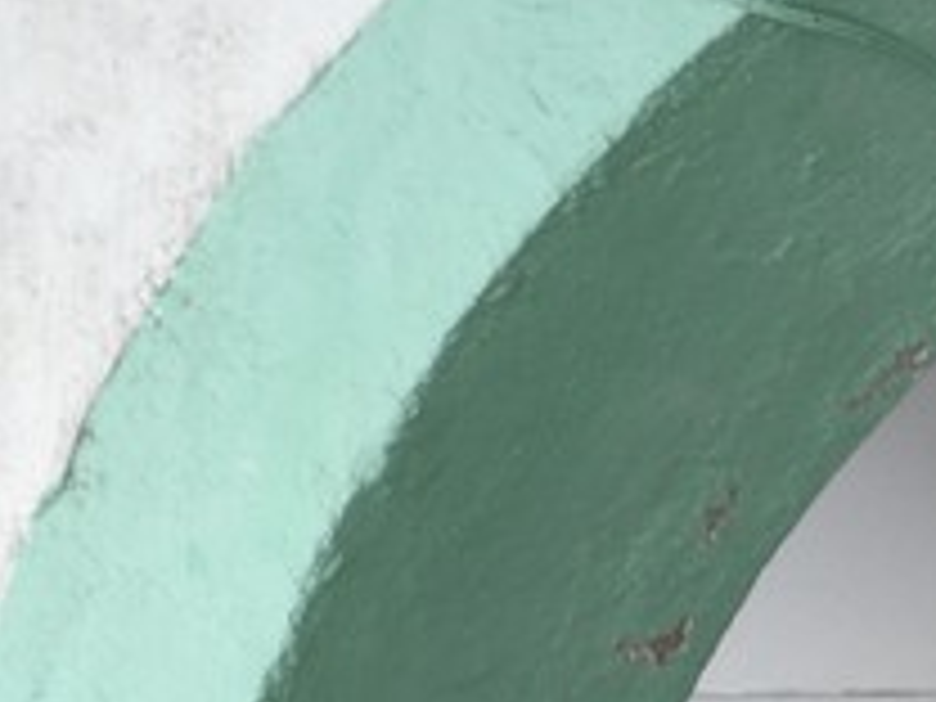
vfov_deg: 7.5
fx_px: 4786
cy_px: 2056
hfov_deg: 7.9
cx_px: 3596
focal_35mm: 177
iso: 400
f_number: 7.1
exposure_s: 1/80
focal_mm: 24
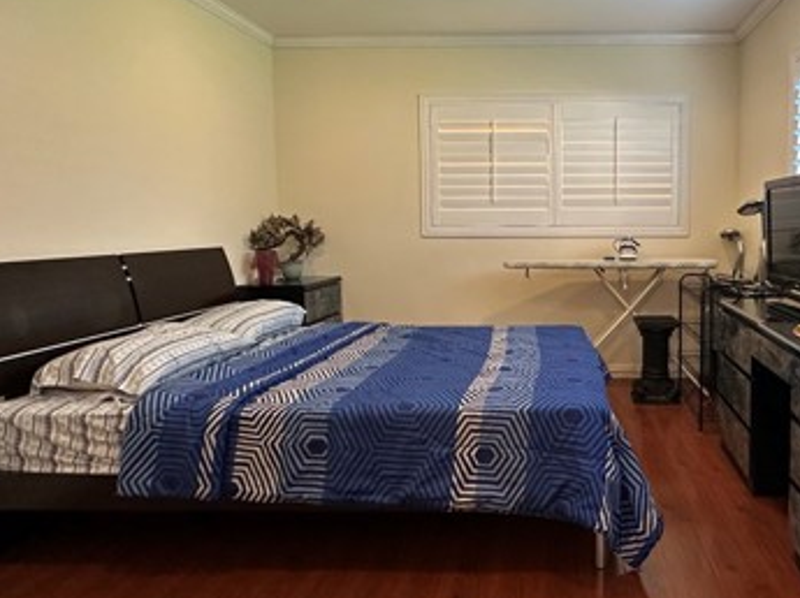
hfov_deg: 65.0
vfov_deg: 52.8
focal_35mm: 26
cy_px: 262
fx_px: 600
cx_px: 554
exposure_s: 1/60
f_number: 2.2
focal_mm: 2.22
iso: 320
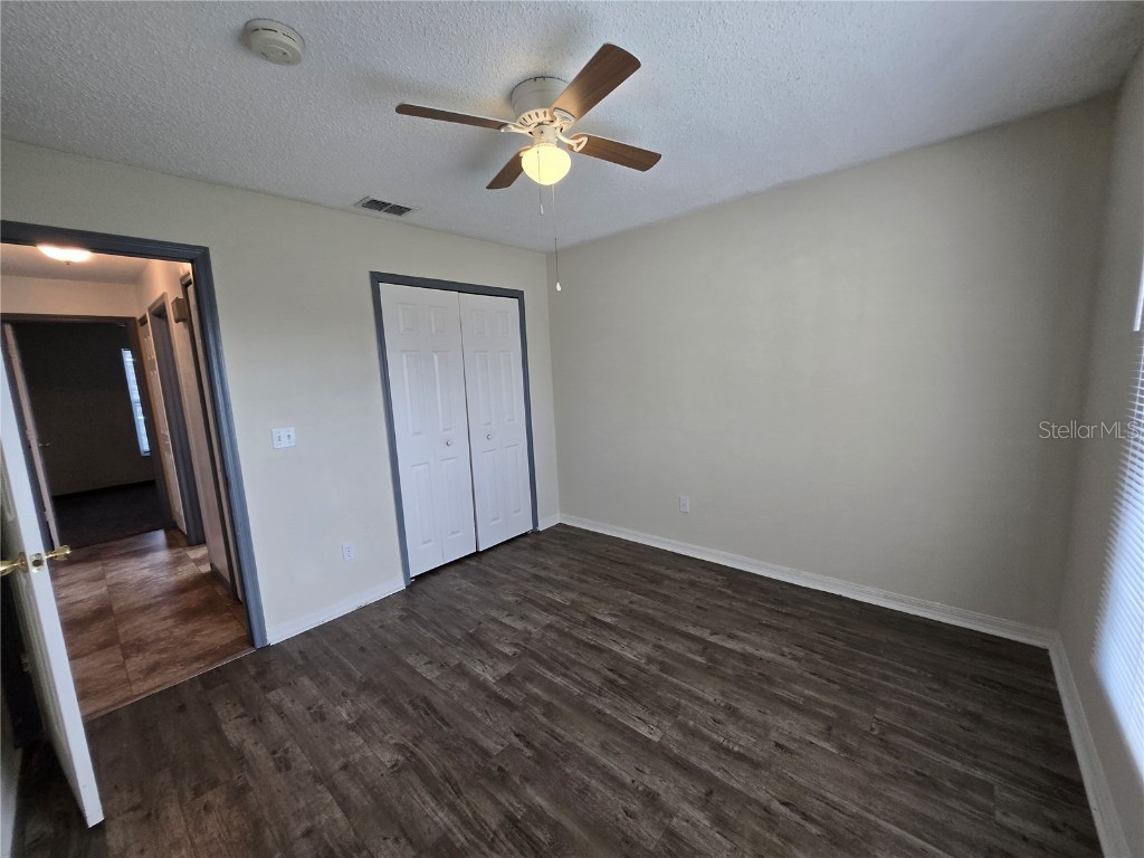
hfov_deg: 106.2
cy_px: 429
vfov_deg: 89.9
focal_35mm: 13
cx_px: 572
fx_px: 430
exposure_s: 1/60
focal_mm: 1.7
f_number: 2.2
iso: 50
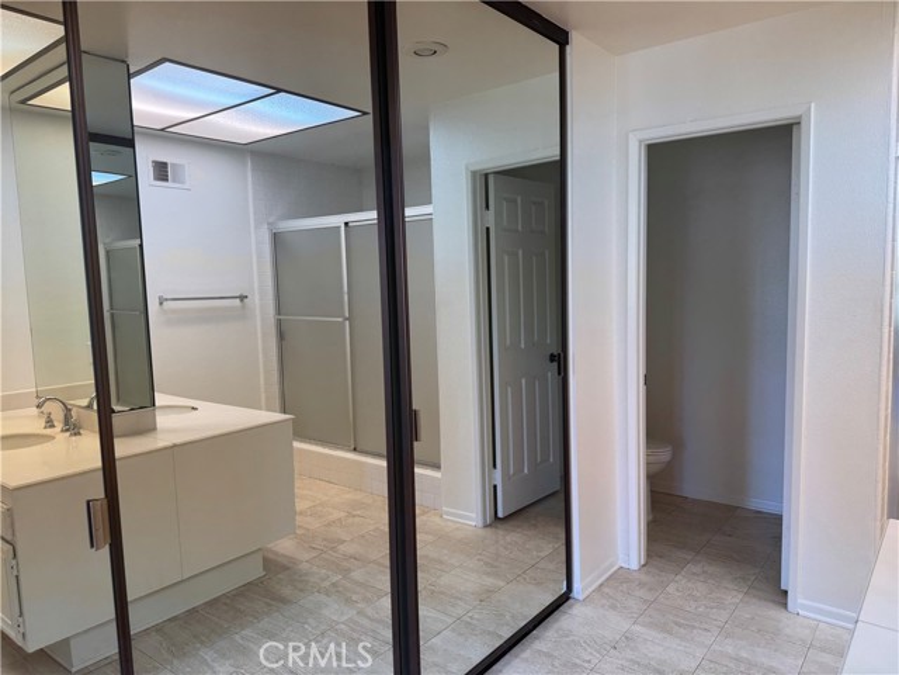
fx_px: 623
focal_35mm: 24
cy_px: 338
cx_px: 450
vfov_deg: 56.8
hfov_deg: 71.6
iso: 100
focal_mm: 6.76
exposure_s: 1/120
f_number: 1.78
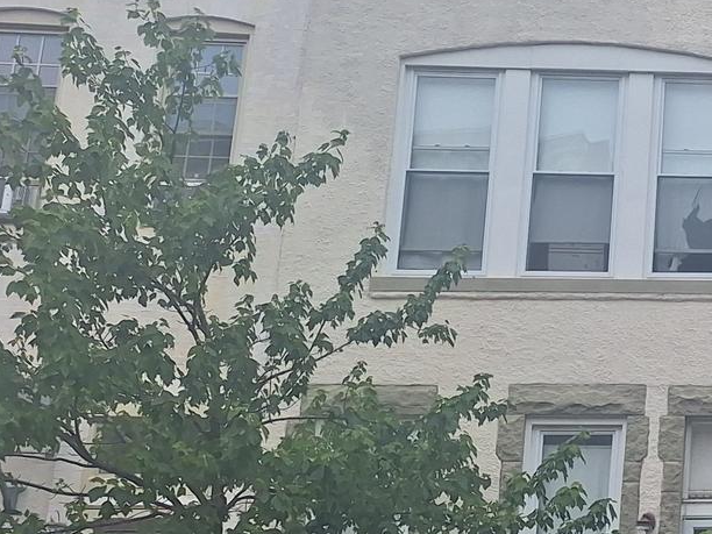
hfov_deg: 20.3
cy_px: 283
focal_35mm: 77
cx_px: 1168
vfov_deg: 19.1
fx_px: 1584
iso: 40
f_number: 1.8
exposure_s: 1/2165
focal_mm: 5.54
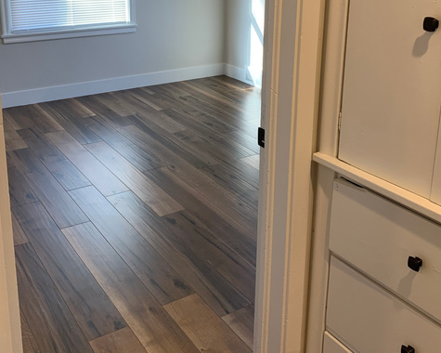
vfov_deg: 35.6
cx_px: 201
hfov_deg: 44.7
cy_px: 86
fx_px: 535
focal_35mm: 41
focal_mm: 4.25
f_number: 1.8
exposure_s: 1/60
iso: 64
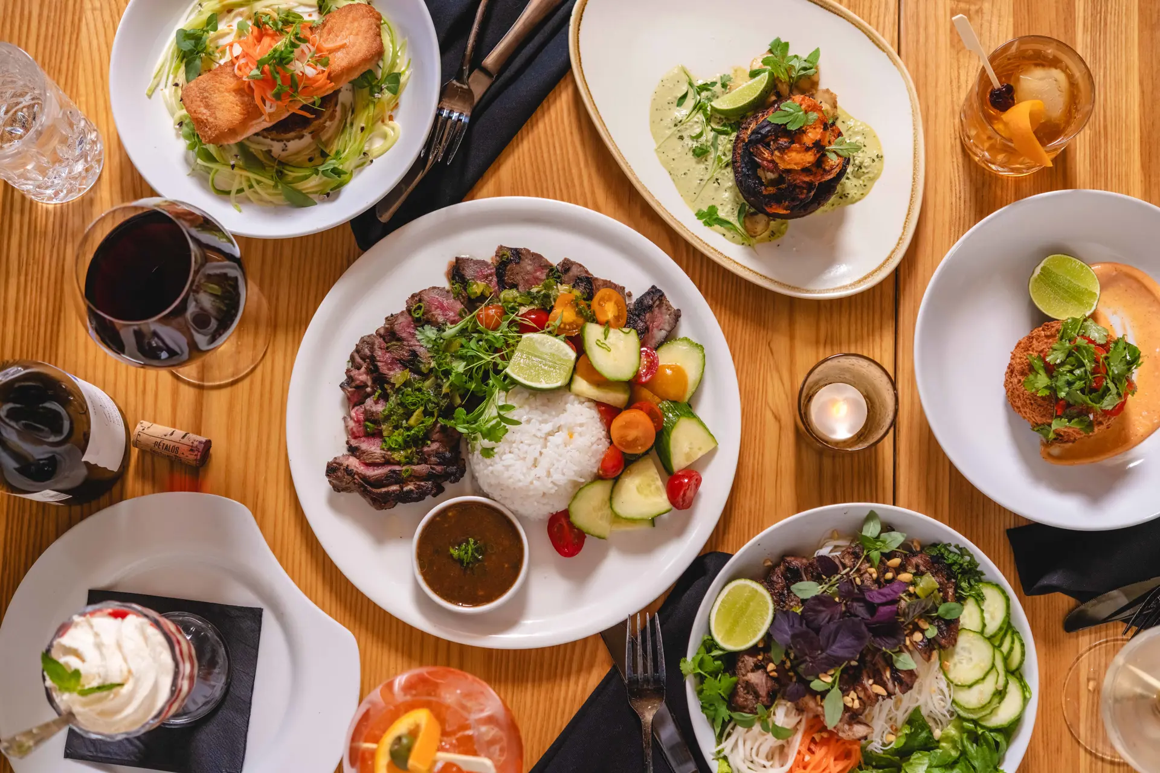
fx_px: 1933
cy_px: 386
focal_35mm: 60
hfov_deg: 33.4
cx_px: 580
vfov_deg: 22.6
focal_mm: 60
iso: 500
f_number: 4.5
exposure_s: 1/200
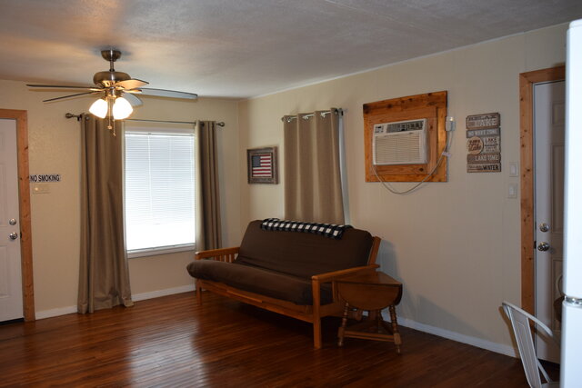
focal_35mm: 30
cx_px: 291
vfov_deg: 43.6
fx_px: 485
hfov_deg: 61.9
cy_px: 194
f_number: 5
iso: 800
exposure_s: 1/100
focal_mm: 20
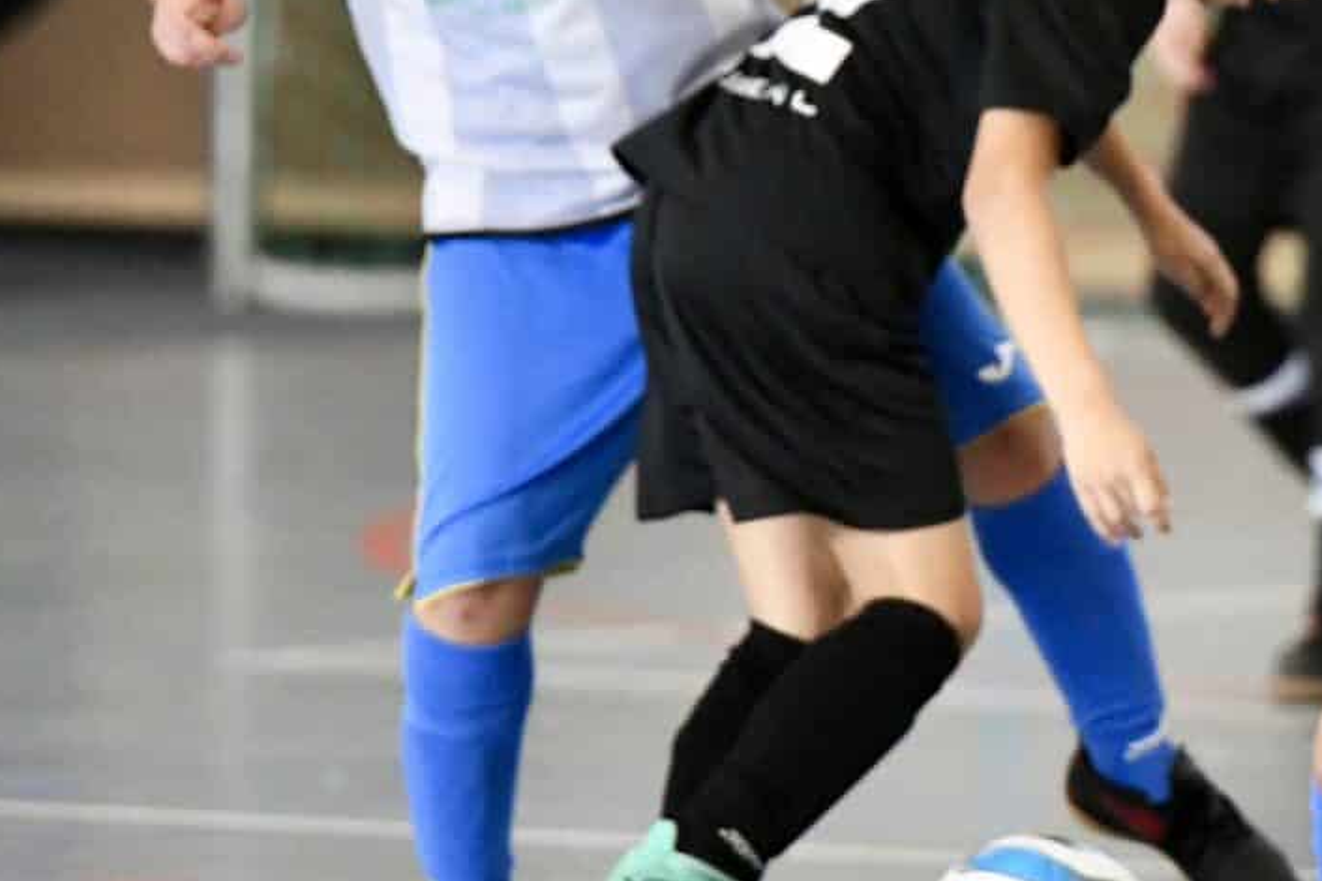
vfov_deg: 2.4
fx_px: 21334
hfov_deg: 3.5
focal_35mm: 581
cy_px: 155
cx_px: 1579
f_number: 2.8
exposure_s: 1/1250
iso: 5000
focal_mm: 200
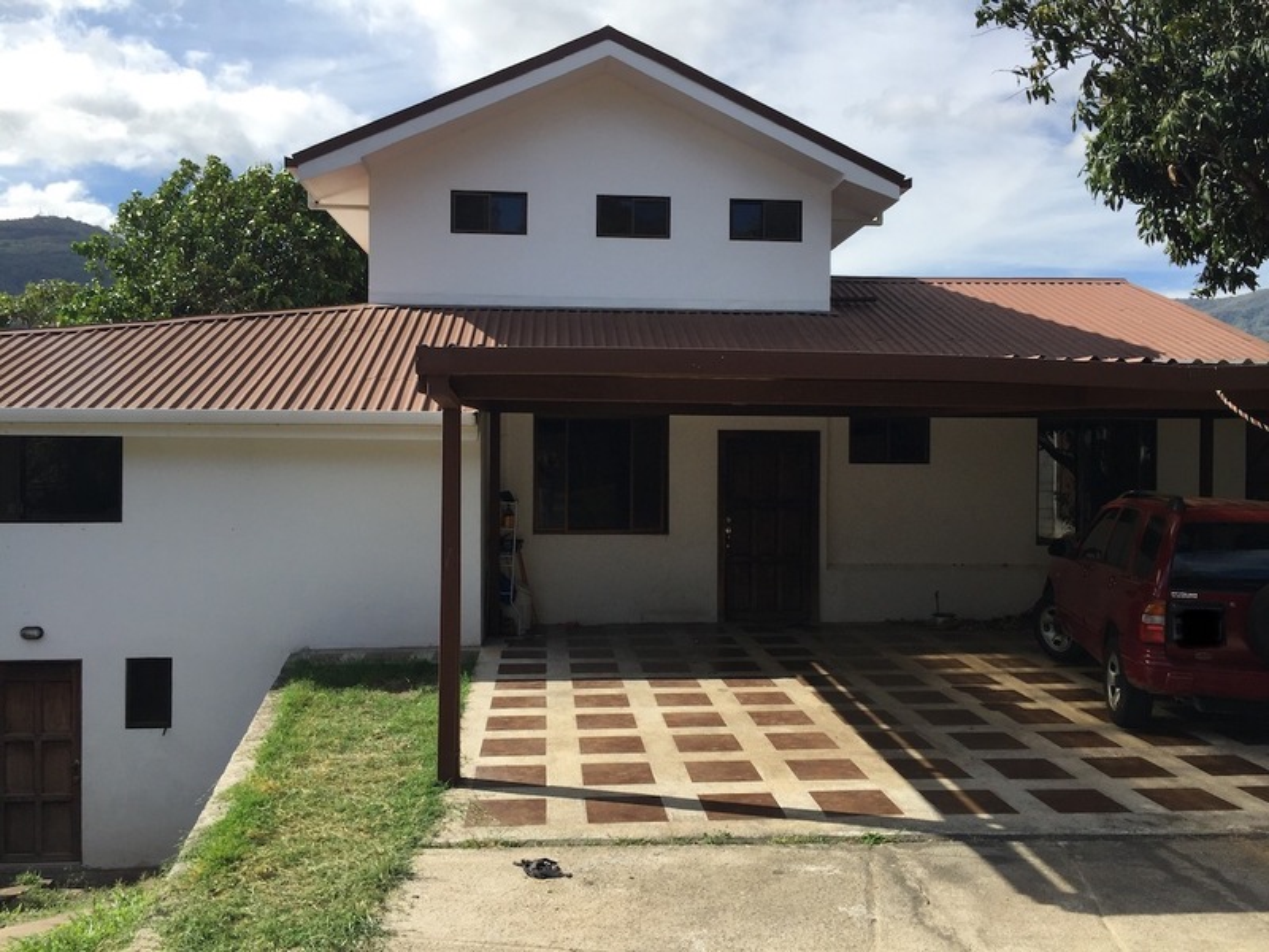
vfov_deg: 48.2
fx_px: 1063
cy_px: 476
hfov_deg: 61.7
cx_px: 634
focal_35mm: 29
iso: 32
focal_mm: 4.15
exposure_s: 1/1883
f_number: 2.2
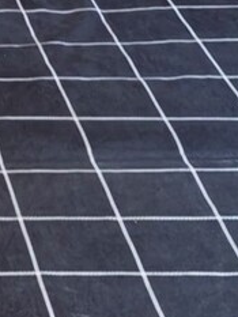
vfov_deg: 10.7
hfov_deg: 8.3
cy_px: -337
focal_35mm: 167
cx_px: -296
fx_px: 1530
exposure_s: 1/40
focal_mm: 5.72
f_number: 1.4
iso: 160
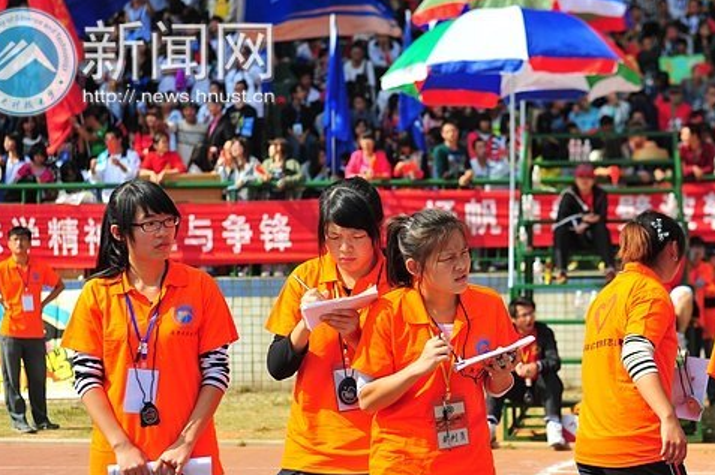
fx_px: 1746
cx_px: 408
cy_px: 296
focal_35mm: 88
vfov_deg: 15.5
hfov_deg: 23.1
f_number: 4
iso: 200
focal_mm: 70
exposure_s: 1/1000
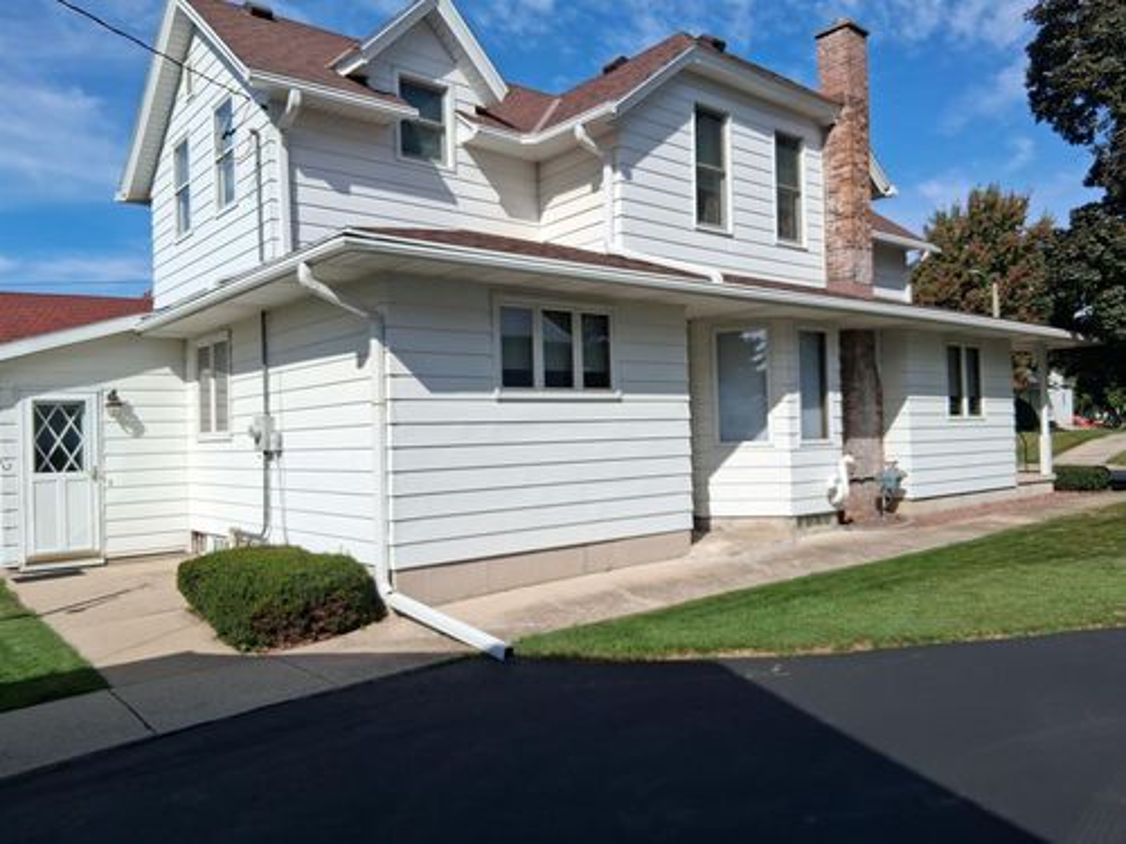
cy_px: 422
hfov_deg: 67.3
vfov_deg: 53.1
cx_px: 563
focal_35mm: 26
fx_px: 846
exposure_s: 1/893
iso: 25
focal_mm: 3.98
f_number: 1.8
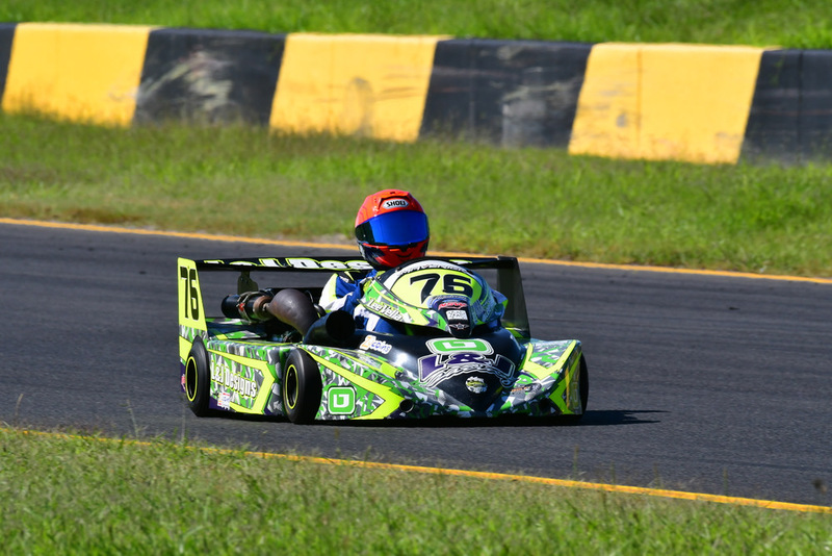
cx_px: 416
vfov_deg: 1.8
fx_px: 17339
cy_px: 278
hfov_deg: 2.7
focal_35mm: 750
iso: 500
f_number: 13
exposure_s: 1/640
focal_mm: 500
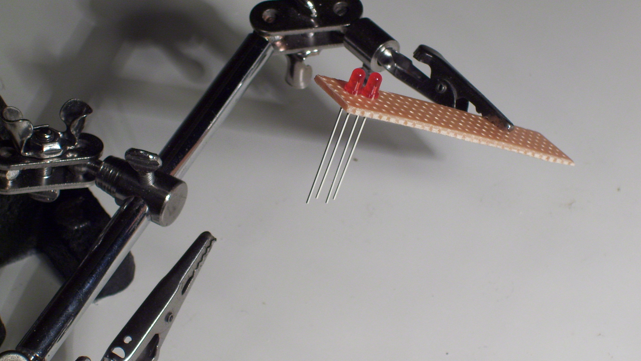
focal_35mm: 118
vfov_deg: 10.3
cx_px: 320
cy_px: 171
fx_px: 2006
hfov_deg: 18.2
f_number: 4.6
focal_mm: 18
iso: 160
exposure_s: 1/20
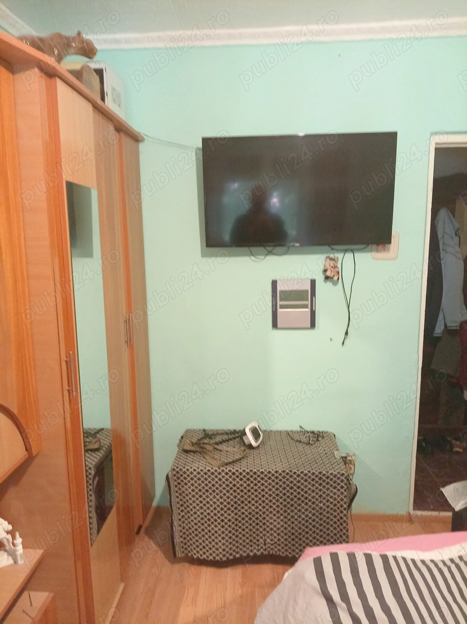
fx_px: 468
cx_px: 234
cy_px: 312
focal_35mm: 26
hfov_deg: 53.0
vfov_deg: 67.3
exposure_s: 1/20
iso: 787
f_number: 1.8
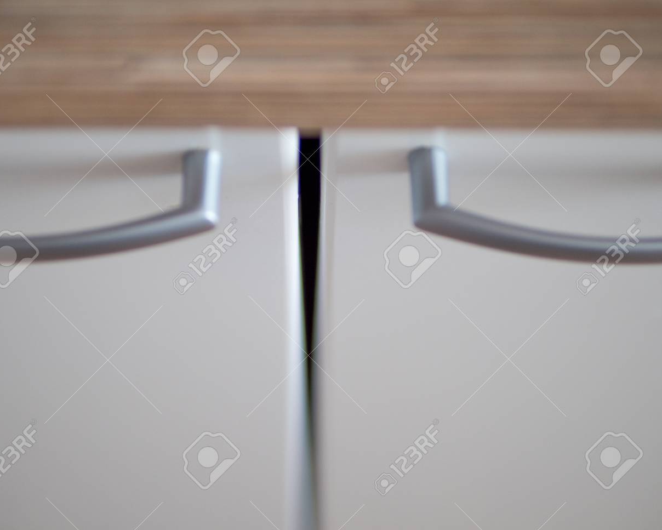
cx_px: 307
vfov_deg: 24.2
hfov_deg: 30.0
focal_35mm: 63
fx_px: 1235
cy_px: 267
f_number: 1.4
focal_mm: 30
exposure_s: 1/100
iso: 400
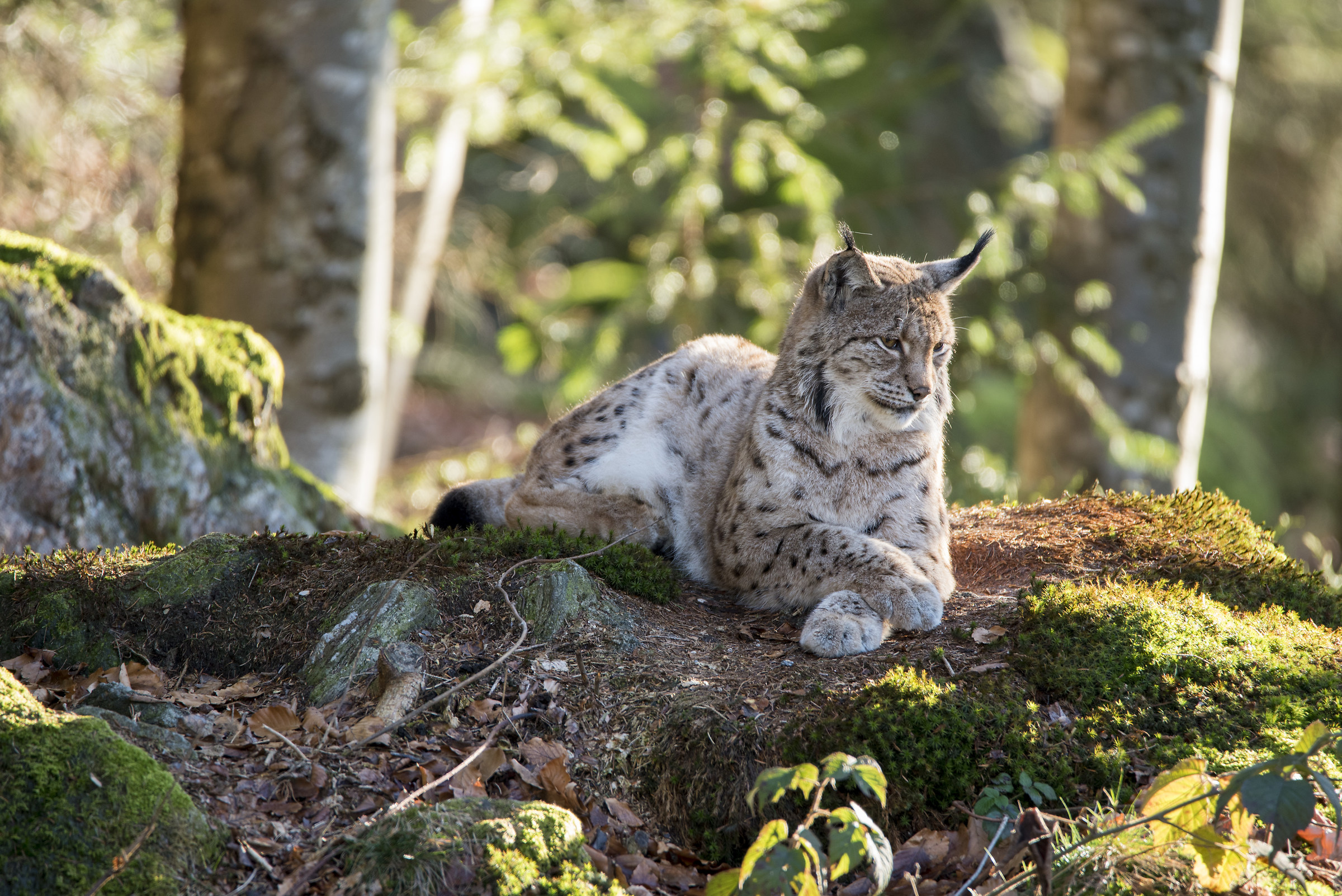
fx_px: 22374
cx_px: 671
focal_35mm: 600
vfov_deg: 2.3
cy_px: 448
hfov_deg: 3.4
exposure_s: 1/60
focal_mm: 600
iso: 500
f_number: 7.1
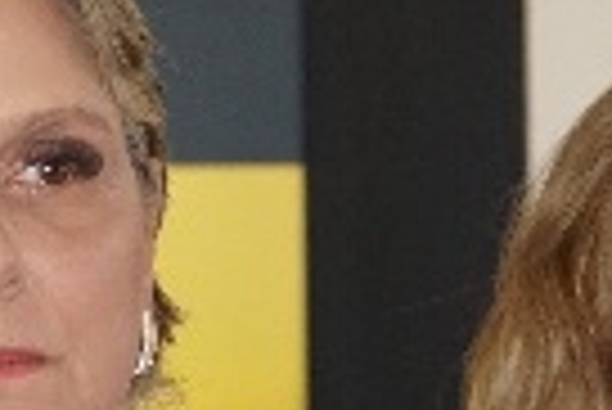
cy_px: 356
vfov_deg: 2.8
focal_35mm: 497
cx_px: -662
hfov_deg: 4.1
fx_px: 8460
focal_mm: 53
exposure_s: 1/161
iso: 1600
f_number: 6.3
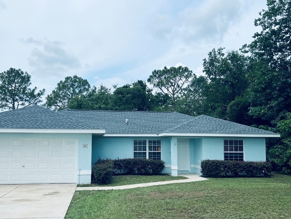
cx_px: 137
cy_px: 116
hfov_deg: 50.1
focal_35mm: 37
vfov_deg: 38.7
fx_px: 311
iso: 50
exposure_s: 1/6993
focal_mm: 5.7
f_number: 1.5
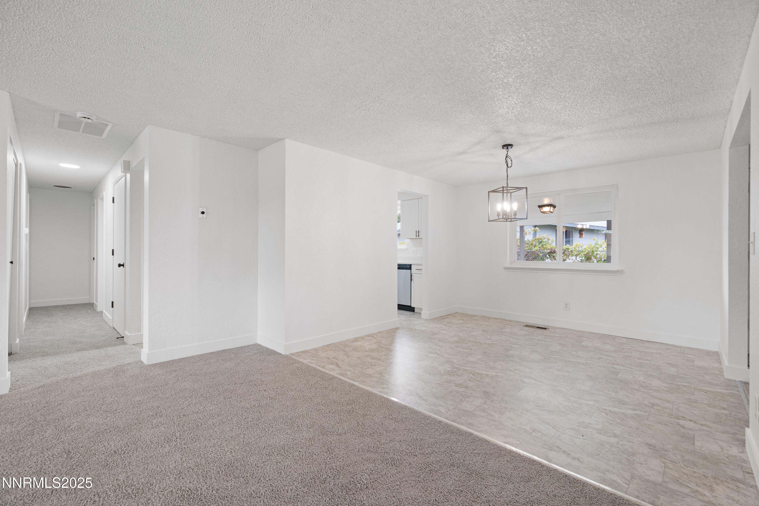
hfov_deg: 100.4
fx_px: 316
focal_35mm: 15
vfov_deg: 77.3
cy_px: 253
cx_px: 380
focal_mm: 10
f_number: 6.3
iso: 100
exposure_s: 1
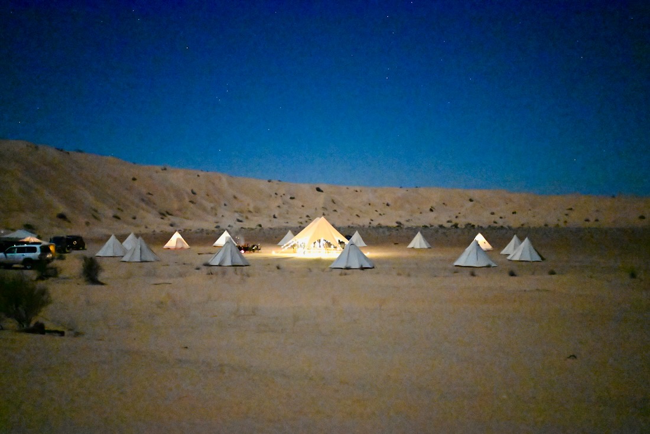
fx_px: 632
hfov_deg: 54.4
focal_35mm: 35
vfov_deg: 37.9
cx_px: 325
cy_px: 217
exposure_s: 1/25
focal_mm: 35
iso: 64000
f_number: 1.4
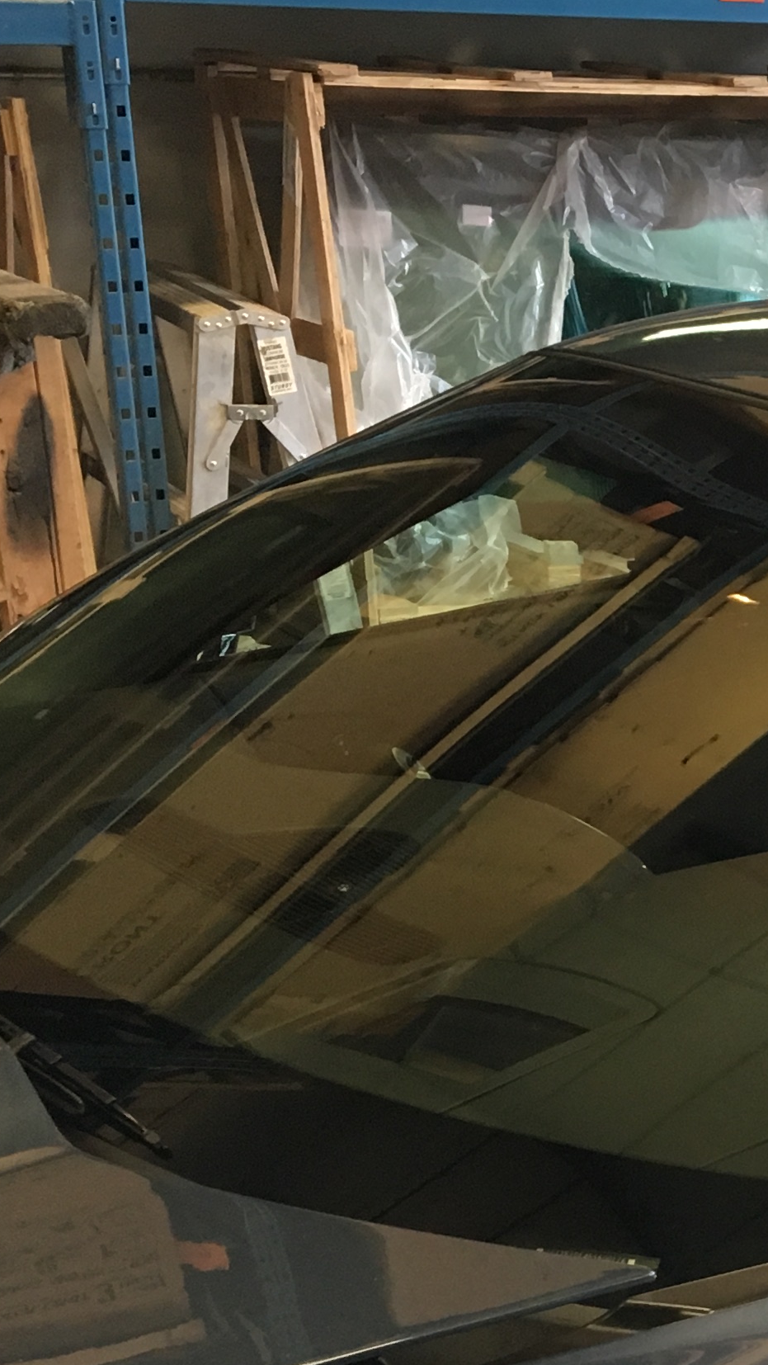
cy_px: 982
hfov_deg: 14.0
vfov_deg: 27.2
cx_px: 1360
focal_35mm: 77
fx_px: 2786
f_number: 2.2
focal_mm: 4.15
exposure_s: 1/30
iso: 100
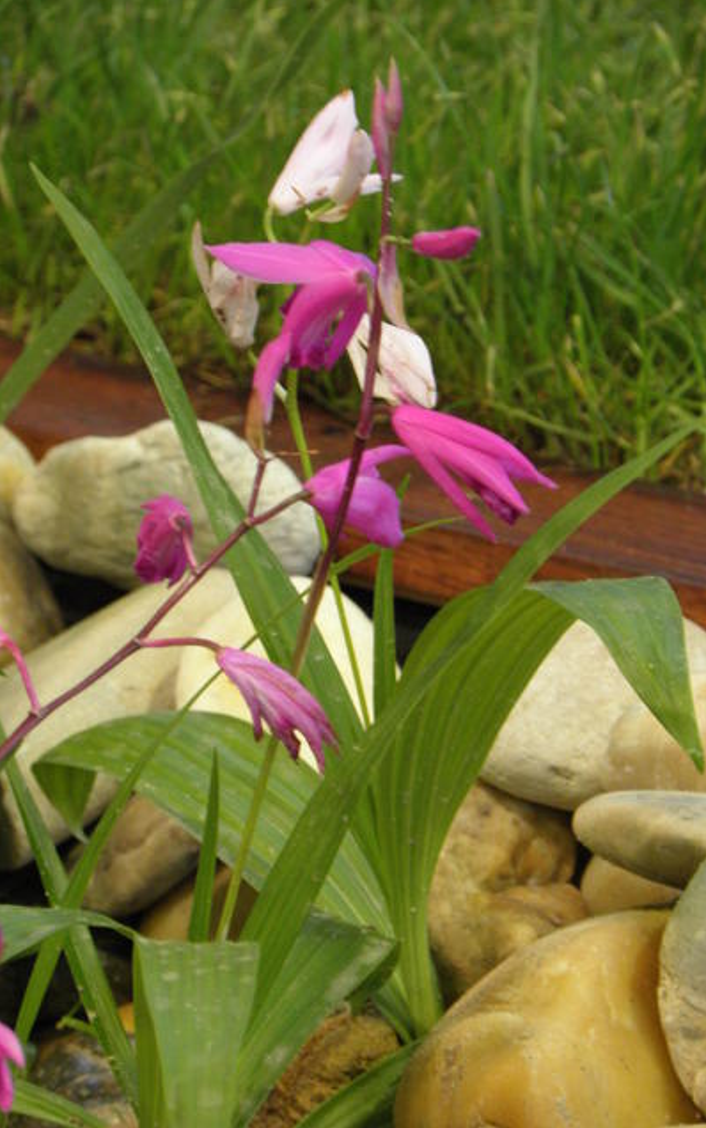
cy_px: 562
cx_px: 381
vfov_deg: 6.5
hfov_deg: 4.1
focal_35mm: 321
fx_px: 9873
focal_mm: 53.66
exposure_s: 1/8
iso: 250
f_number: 4.5
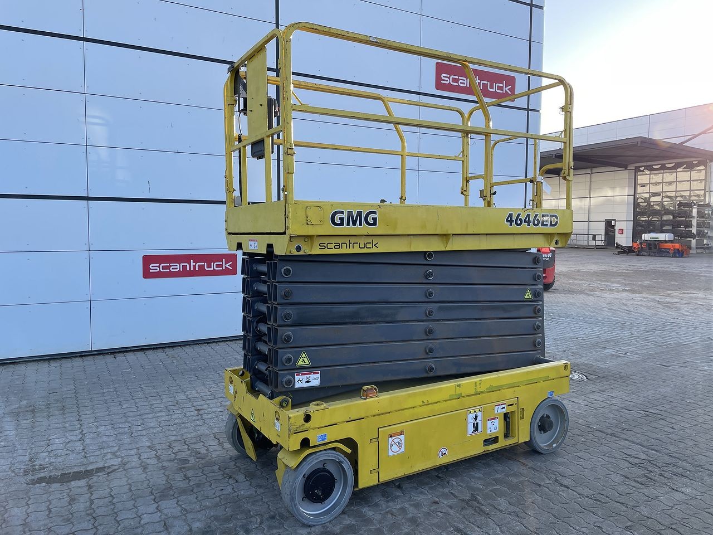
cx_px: 356
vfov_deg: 53.1
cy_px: 268
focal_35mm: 26
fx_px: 536
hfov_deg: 67.3
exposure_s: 1/729
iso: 32
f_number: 1.6
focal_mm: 4.2
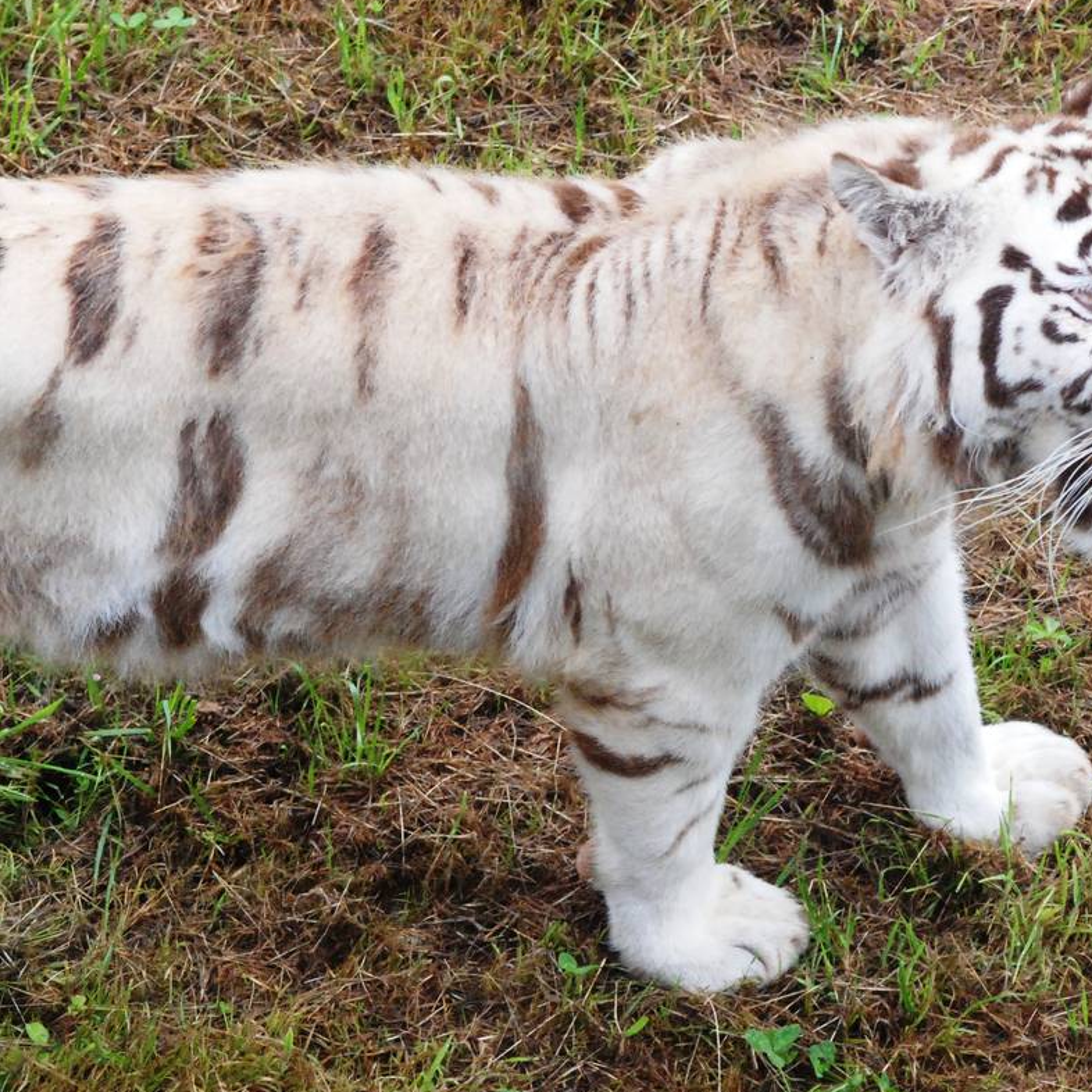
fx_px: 12523
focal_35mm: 351
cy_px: 468
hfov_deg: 5.0
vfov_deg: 5.0
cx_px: 421
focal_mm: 135
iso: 1600
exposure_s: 1/640
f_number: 6.3
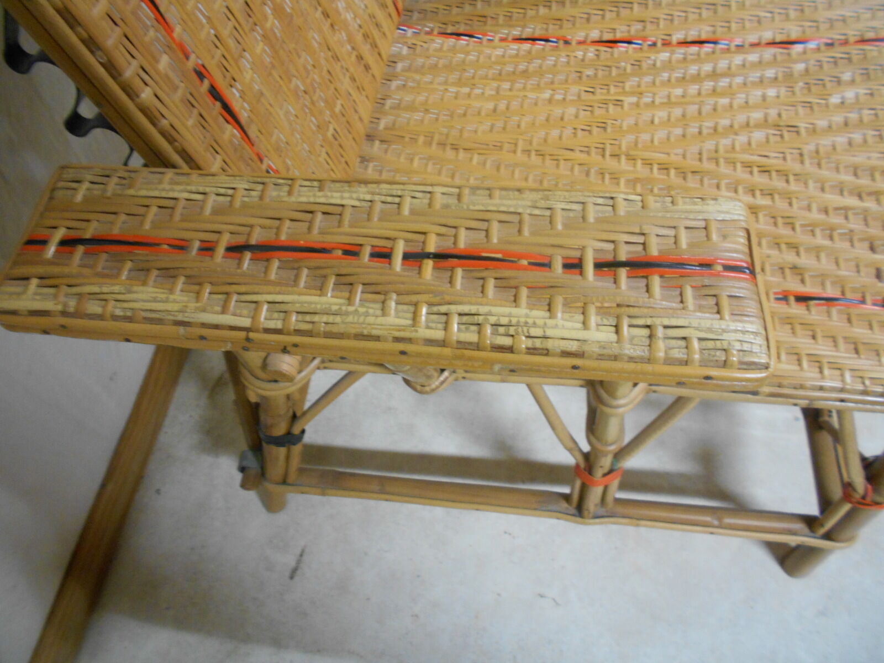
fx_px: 664
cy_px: 332
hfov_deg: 67.3
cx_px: 442
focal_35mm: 26
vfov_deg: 53.1
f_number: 3.2
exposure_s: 1/10
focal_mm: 4.6
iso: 400
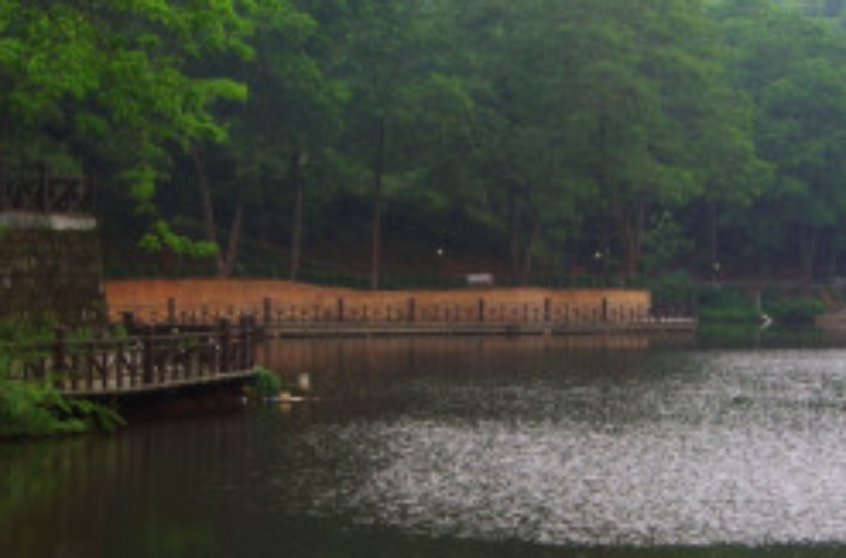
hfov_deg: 18.2
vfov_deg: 12.1
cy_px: 294
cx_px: 593
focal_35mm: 112
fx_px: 2624
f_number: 8
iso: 100
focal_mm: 18
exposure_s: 1/30
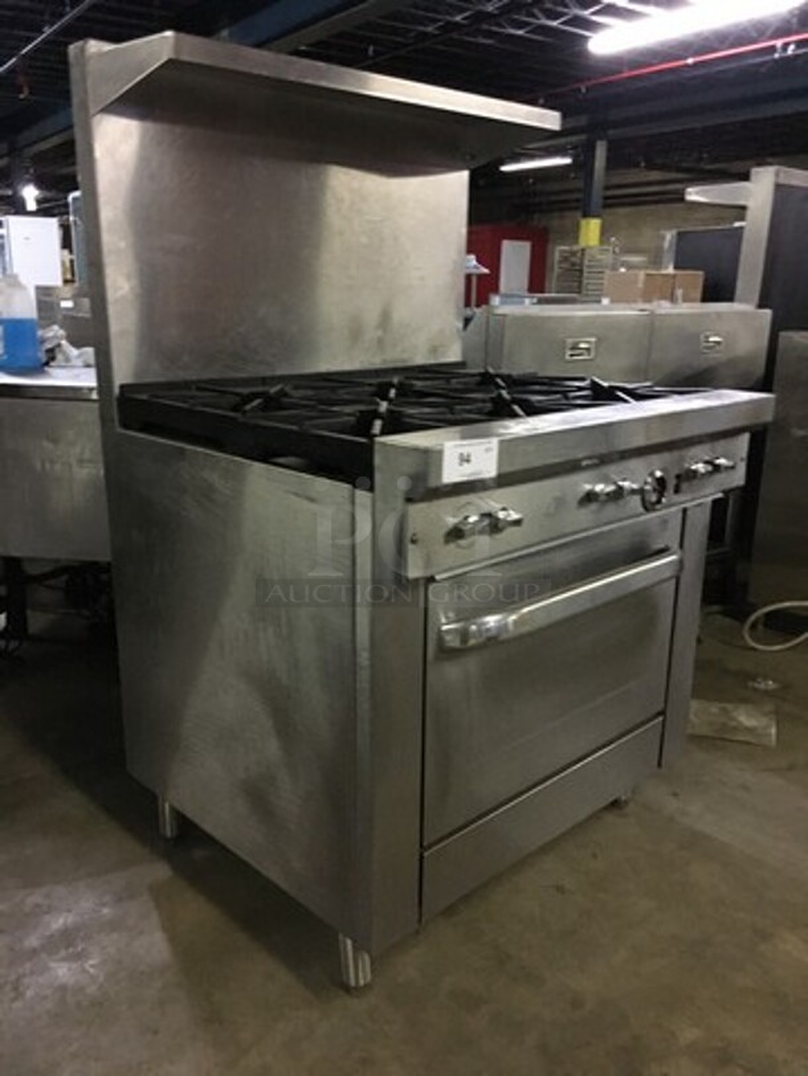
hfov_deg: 48.2
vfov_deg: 61.7
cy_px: 538
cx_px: 404
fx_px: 902
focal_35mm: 29
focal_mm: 4.15
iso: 80
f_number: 2.2
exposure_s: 1/4
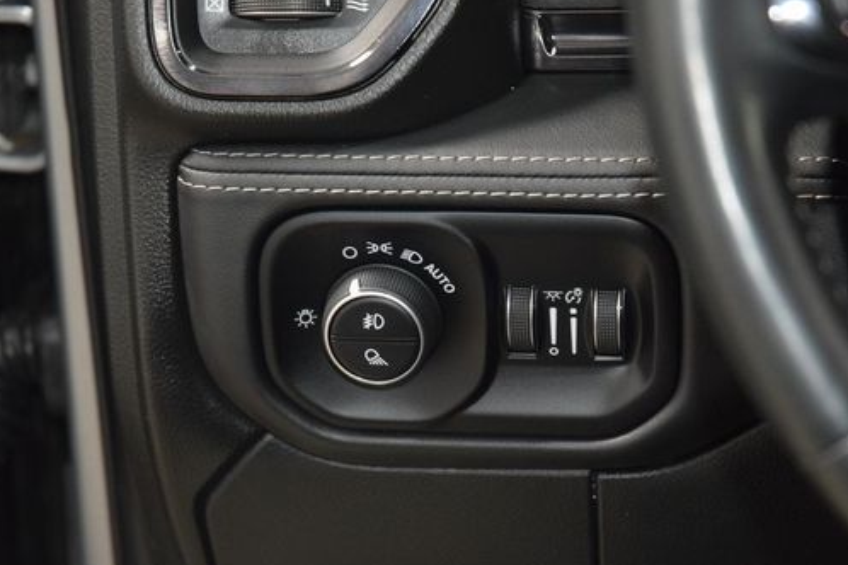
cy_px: 328
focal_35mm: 135
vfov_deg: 10.2
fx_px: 3180
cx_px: 397
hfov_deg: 15.2
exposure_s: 1/40
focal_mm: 70
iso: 2800
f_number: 4.5
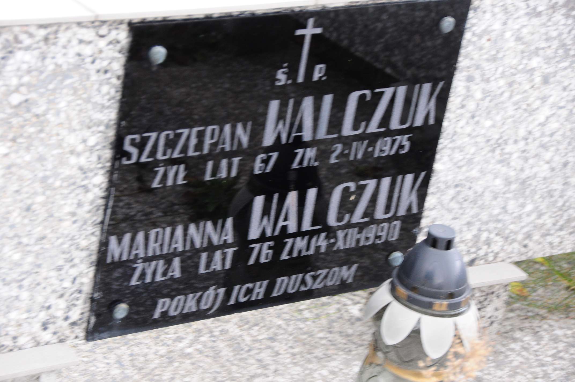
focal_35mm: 123
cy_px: 191
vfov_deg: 11.1
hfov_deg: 16.7
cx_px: 288
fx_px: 1962
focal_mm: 82
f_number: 7.1
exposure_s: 1/50
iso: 640
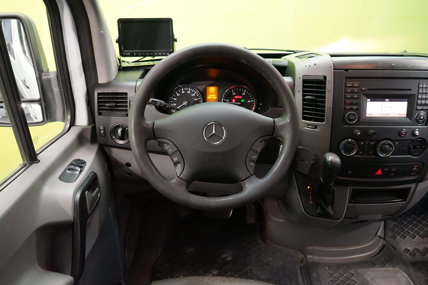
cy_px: 142
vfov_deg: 46.4
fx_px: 333
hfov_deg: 65.5
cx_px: 214
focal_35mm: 28
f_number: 5.6
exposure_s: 1/80
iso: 6400
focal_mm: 28
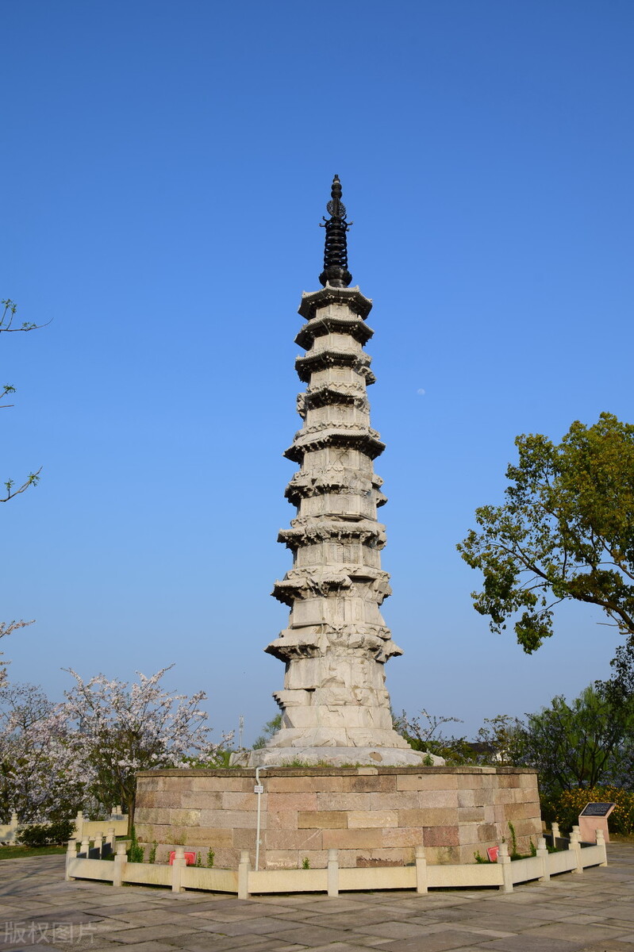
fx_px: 872
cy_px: 476
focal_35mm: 33
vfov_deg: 57.2
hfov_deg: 39.9
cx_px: 317
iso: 100
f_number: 16
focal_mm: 22
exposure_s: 1/100
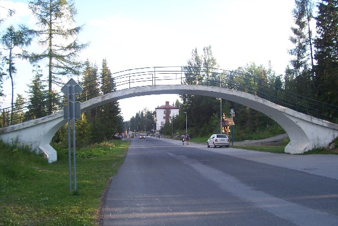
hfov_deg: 55.8
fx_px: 319
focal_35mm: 34
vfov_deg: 38.9
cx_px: 169
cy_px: 113
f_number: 2.7
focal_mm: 5.6
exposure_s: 1/250
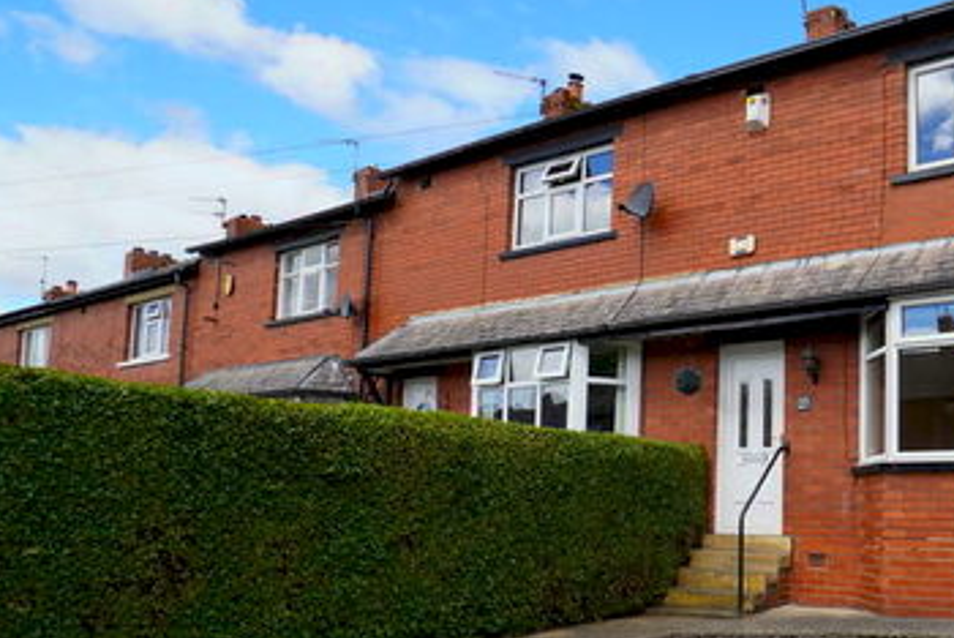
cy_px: 473
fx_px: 796
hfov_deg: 57.0
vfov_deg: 42.4
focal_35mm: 30
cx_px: 771
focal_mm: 10
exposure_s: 1/125
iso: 100
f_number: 8
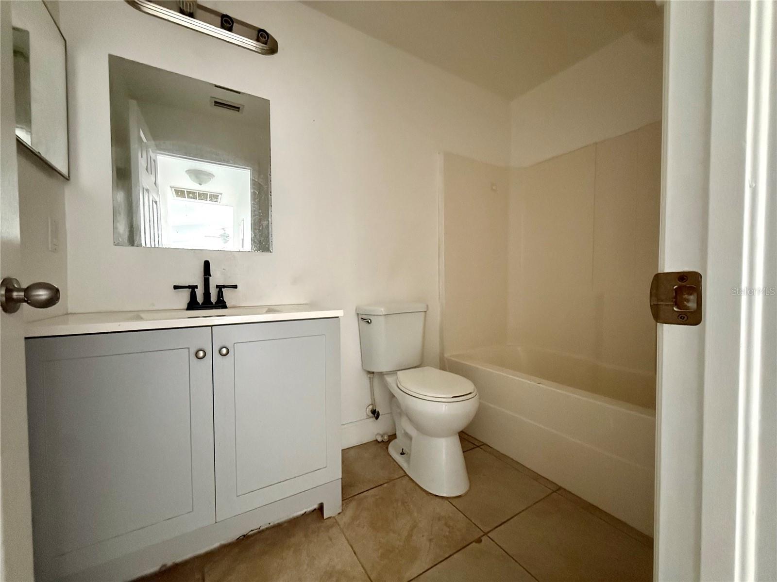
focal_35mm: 14
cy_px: 291
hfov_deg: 102.1
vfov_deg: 85.7
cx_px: 388
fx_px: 314
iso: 1000
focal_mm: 2.22
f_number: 2.2
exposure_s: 1/60
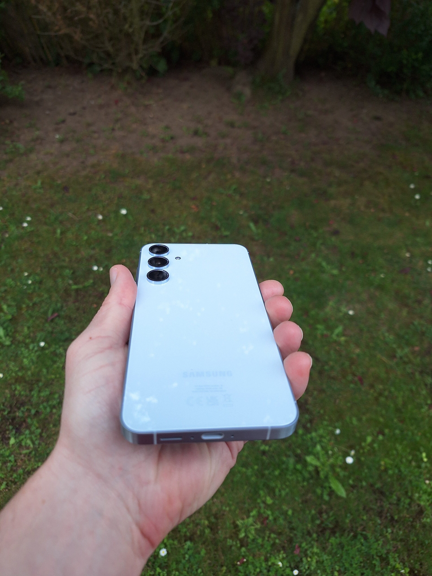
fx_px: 383
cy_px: 288
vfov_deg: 73.9
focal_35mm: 23
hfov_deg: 58.9
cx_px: 216
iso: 40
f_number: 1.8
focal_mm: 5.54
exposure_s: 1/488
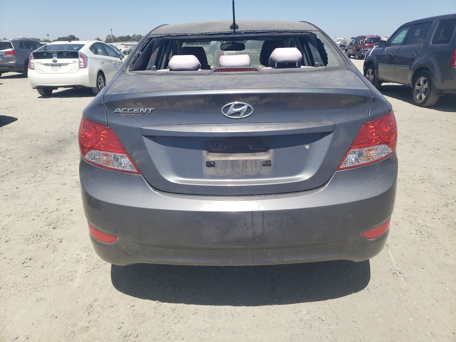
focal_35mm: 26
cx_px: 228
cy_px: 171
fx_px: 343
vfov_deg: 53.1
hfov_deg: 67.3
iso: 50
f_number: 1.5
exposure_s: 1/3333
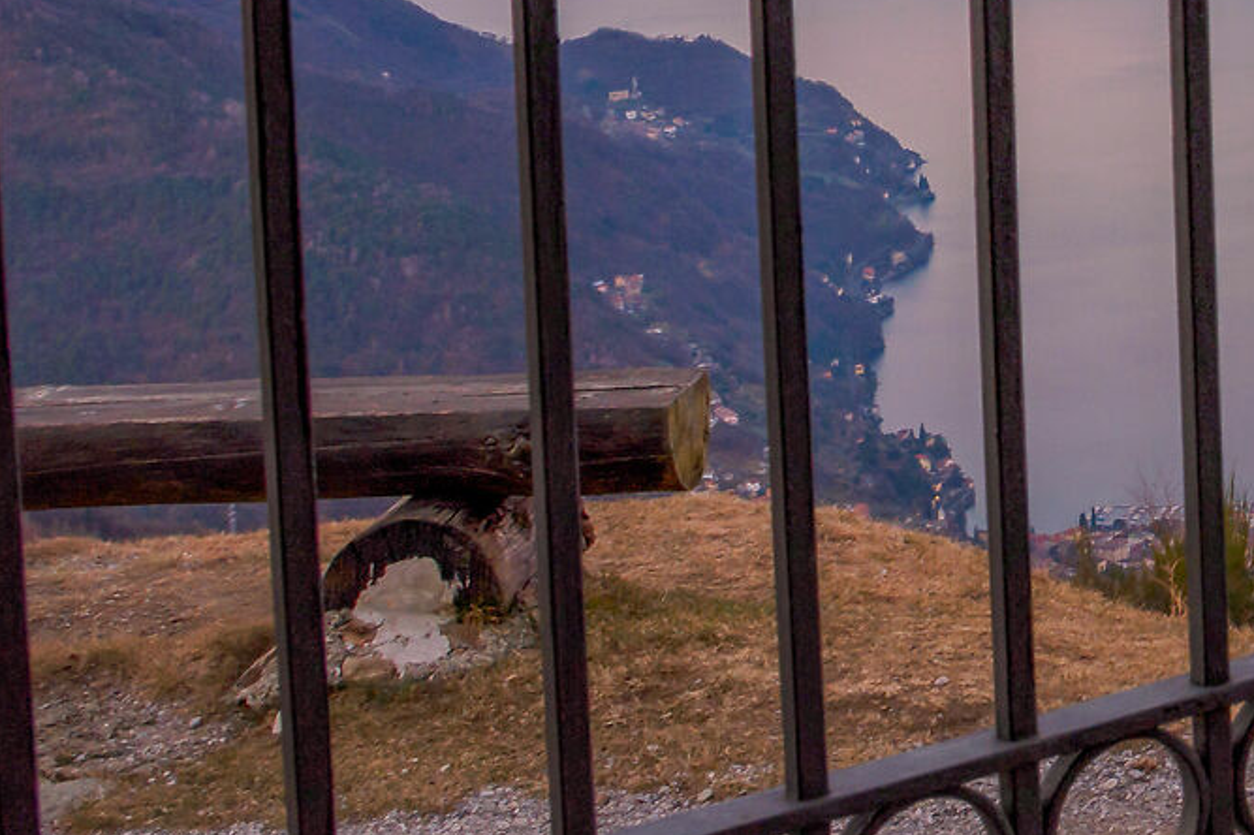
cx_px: 2117
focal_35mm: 92
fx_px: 3196
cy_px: -254
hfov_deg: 18.4
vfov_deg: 14.3
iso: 100
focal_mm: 17
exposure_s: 1/20
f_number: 10
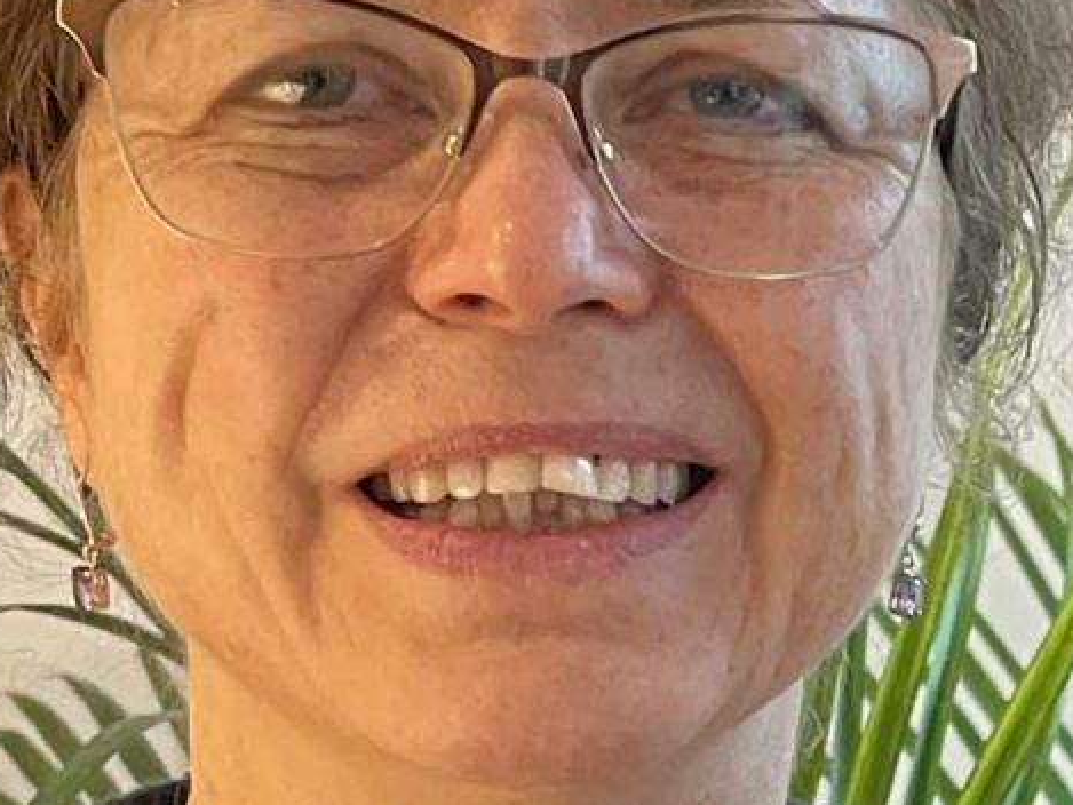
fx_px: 4403
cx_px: 1467
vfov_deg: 10.3
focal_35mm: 142
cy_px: 871
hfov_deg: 13.3
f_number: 1.6
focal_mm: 5.1
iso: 200
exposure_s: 1/50
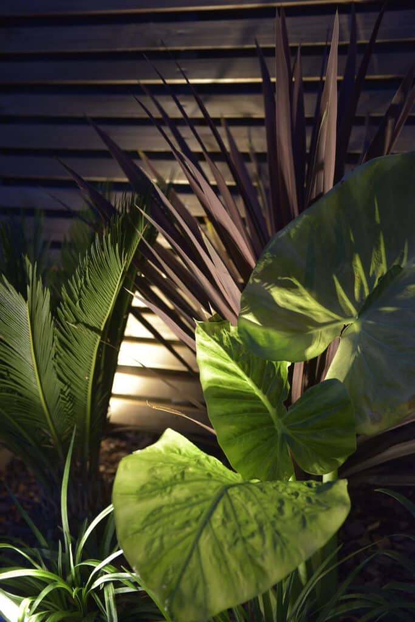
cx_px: 208
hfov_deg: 27.0
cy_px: 311
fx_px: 864
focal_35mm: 50
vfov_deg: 39.6
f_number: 3.5
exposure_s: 1/160
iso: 1600
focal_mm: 50
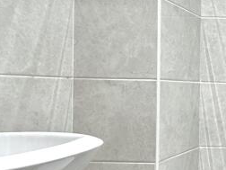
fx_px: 372
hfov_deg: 24.5
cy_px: 94
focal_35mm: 57
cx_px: 355
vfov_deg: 25.6
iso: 200
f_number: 2.2
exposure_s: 1/50
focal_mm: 2.22
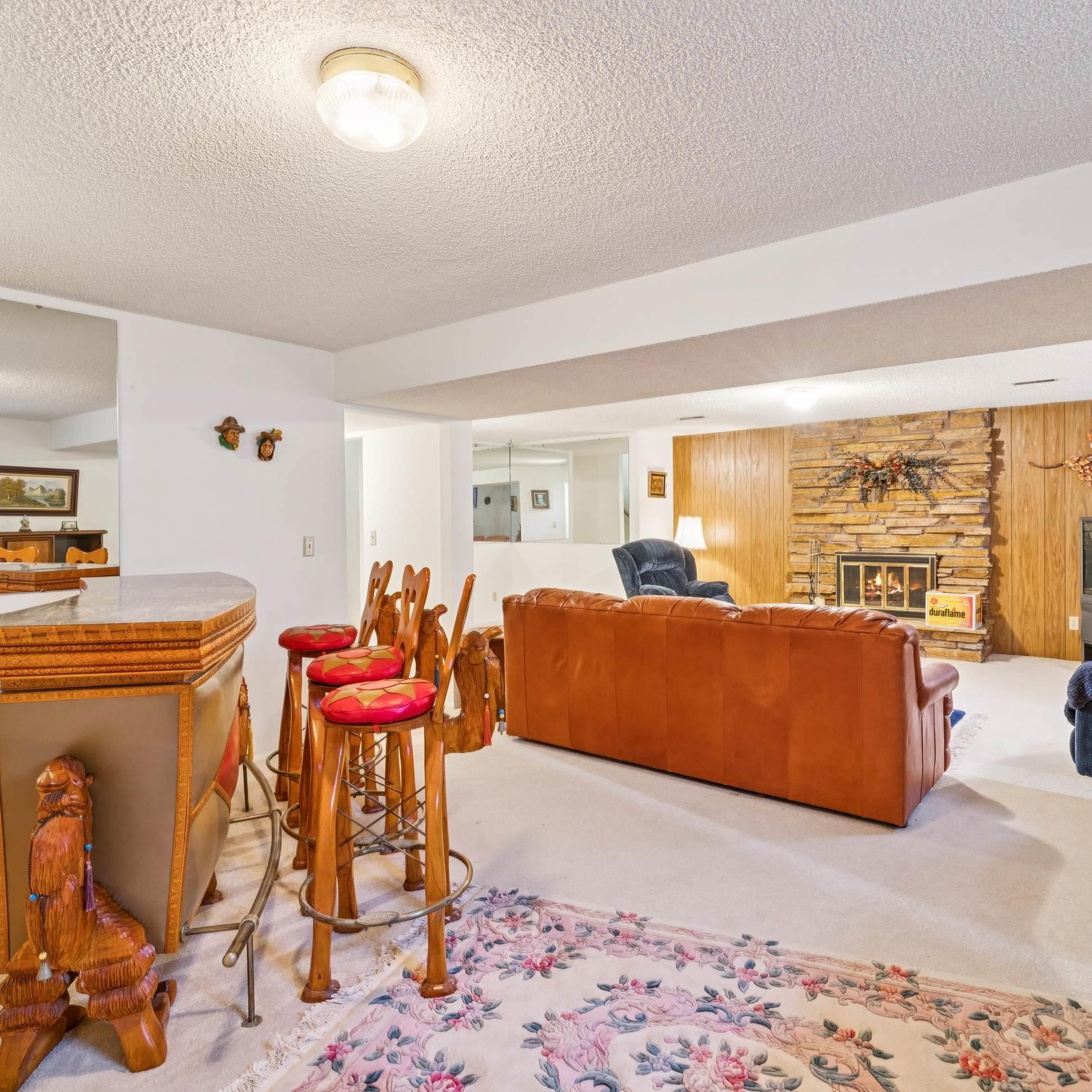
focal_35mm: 21
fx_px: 733
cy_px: 525
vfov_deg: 73.3
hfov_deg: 73.3
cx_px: 573
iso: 400
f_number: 13
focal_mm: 15.4
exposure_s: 2
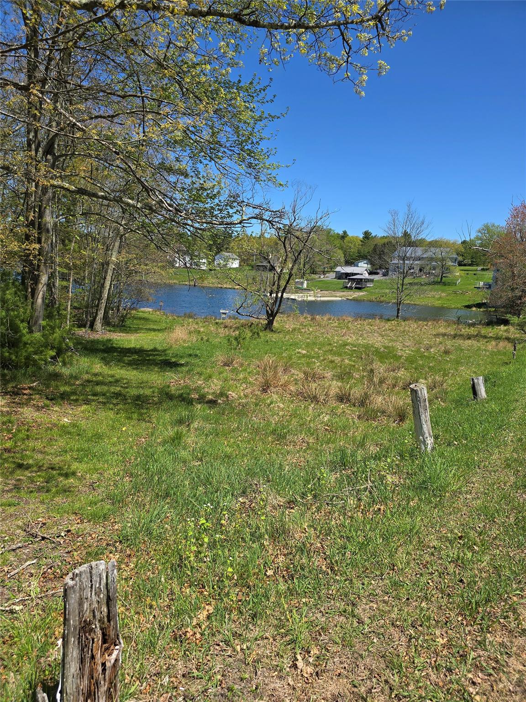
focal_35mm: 23
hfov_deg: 58.9
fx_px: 466
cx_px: 263
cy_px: 351
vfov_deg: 73.9
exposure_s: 1/790
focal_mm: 6.3
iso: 12
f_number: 1.7
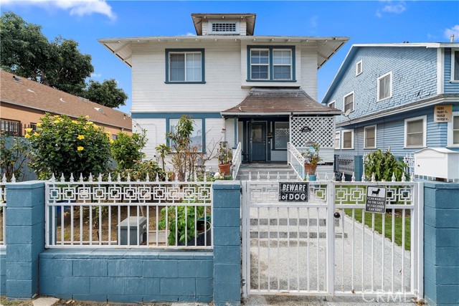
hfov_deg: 104.2
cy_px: 153
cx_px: 230
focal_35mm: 14
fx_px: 179
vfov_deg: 81.2
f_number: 8
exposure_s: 1/125
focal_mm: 14
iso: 200
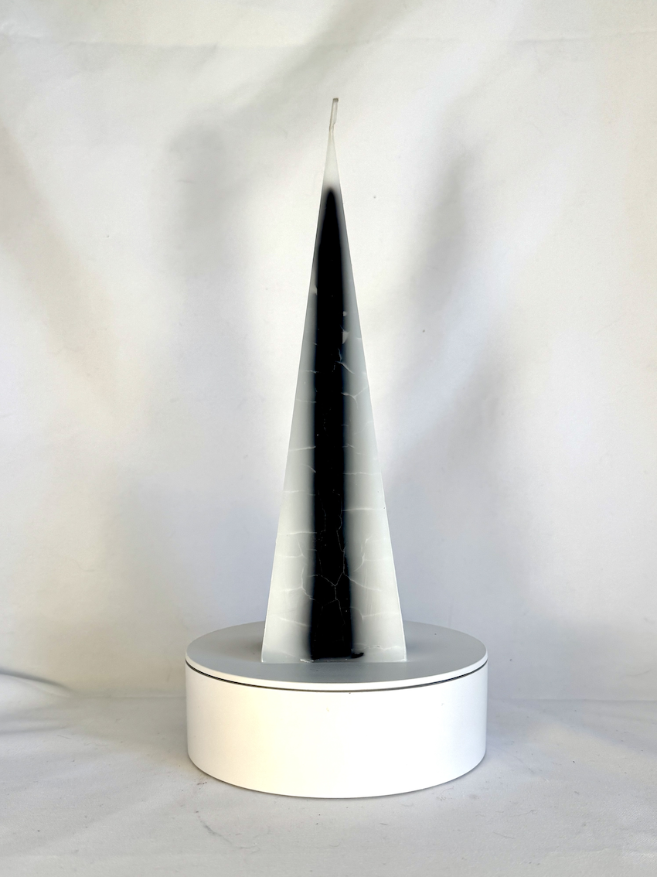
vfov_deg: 71.6
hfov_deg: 56.8
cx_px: 328
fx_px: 608
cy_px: 438
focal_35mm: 24
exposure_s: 1/499
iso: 125
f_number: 1.78
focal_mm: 6.76
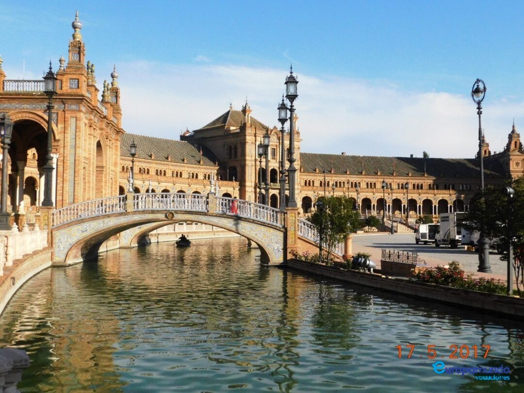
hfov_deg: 46.8
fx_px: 606
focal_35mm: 40
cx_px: 262
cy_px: 196
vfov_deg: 36.0
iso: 800
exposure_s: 1/1500
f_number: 7.2
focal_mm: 7.1
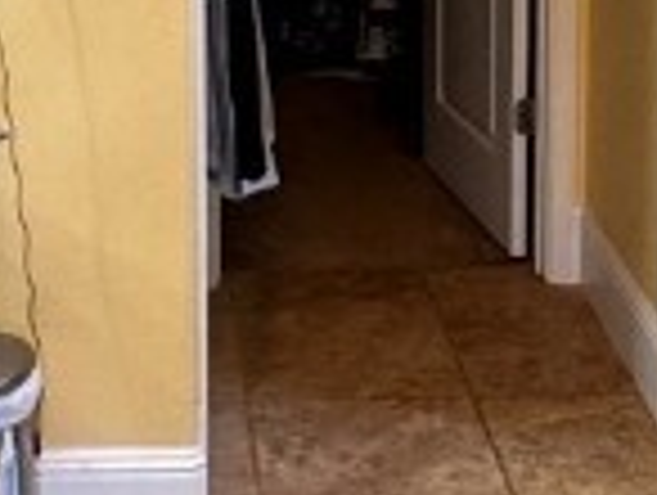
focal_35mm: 98
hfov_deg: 19.9
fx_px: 1863
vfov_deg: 14.3
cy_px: -202
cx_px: 212
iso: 250
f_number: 2.2
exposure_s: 1/120
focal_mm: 2.22
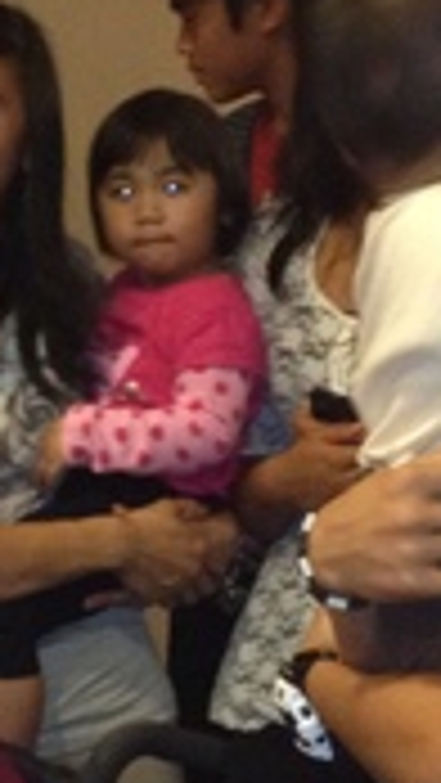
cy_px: 346
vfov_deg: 15.3
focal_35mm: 140
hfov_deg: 8.7
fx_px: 2908
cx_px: 72
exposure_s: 1/20
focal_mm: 4.28
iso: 320
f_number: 2.4
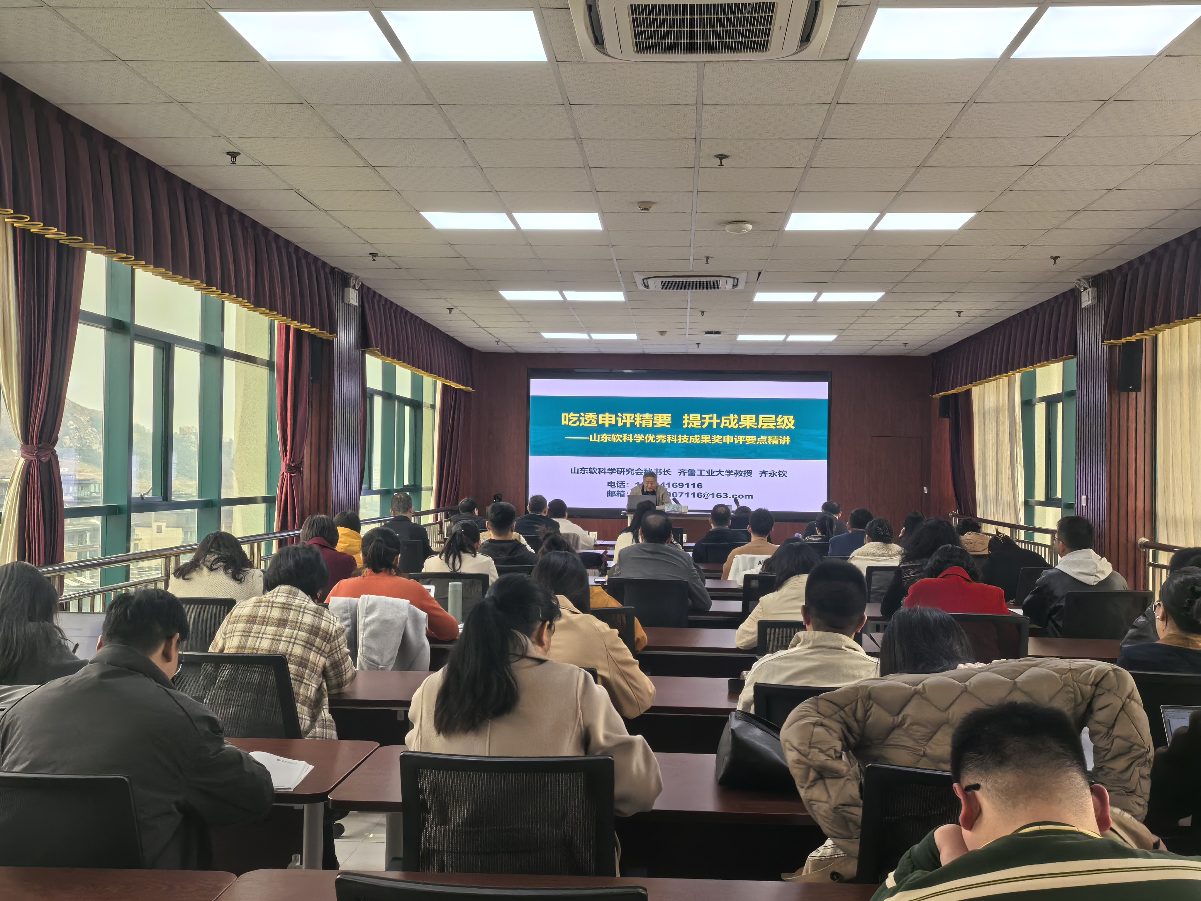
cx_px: 600
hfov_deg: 50.1
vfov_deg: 38.7
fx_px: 1284
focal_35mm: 37
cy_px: 450
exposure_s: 1/100
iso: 160
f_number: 4
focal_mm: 5.75
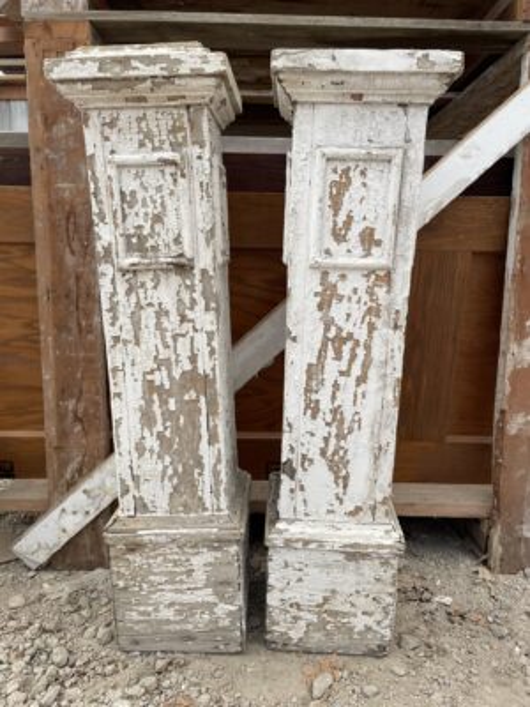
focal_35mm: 26
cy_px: 354
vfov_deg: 67.3
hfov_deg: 53.1
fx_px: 531
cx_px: 265
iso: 32
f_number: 1.6
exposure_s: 1/161
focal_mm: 4.2
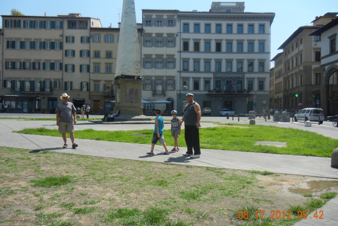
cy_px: 112
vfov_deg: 41.1
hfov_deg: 58.7
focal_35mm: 32
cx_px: 171
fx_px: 301
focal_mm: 5.4
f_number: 7
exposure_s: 1/360
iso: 160
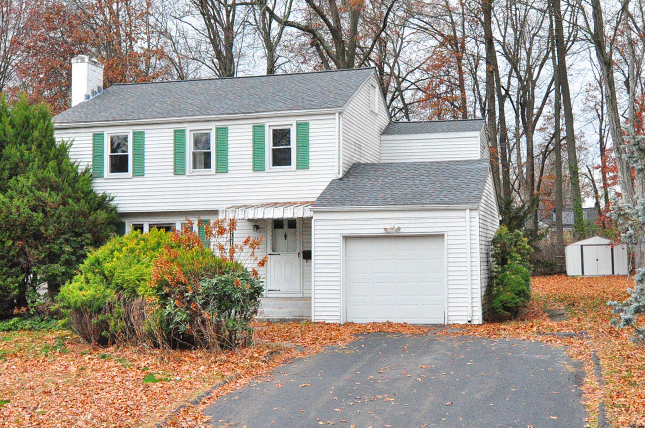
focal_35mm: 30
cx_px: 322
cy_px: 214
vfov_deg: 43.5
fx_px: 537
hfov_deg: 62.0
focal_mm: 20
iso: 3200
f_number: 8
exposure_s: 1/200
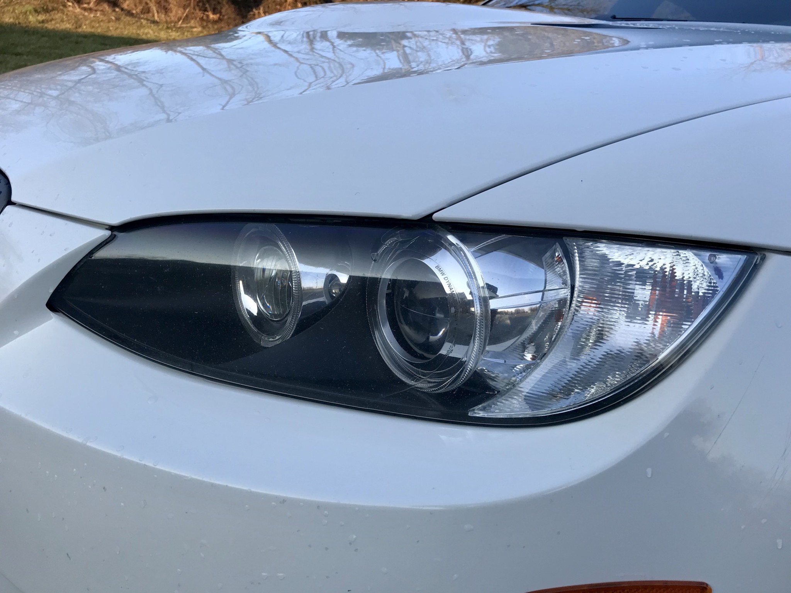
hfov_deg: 63.4
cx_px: 396
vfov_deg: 49.7
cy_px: 296
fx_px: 640
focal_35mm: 28
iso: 20
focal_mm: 3.99
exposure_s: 1/587
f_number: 1.8
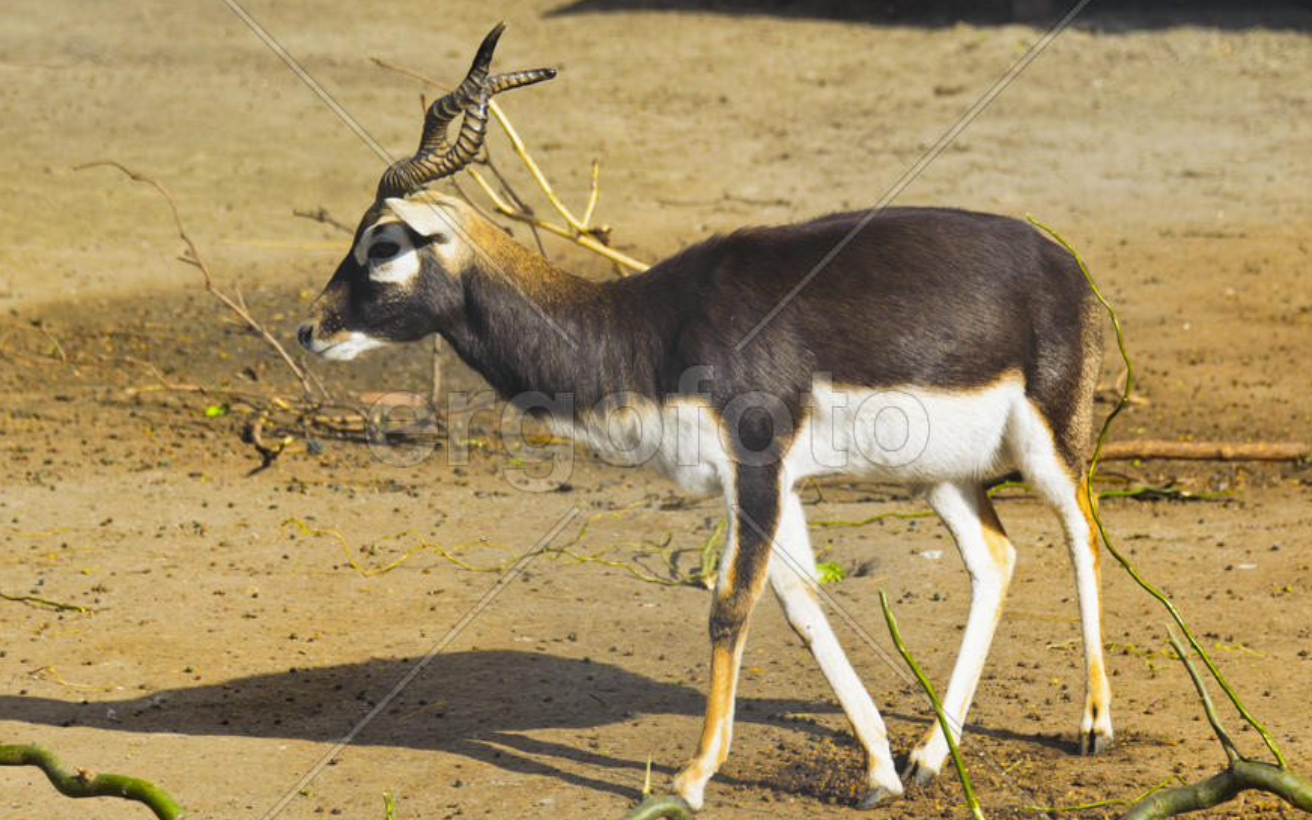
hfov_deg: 11.2
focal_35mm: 187
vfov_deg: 7.0
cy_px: 429
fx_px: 6686
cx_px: 656
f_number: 5.6
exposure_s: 1/350
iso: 100
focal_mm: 122
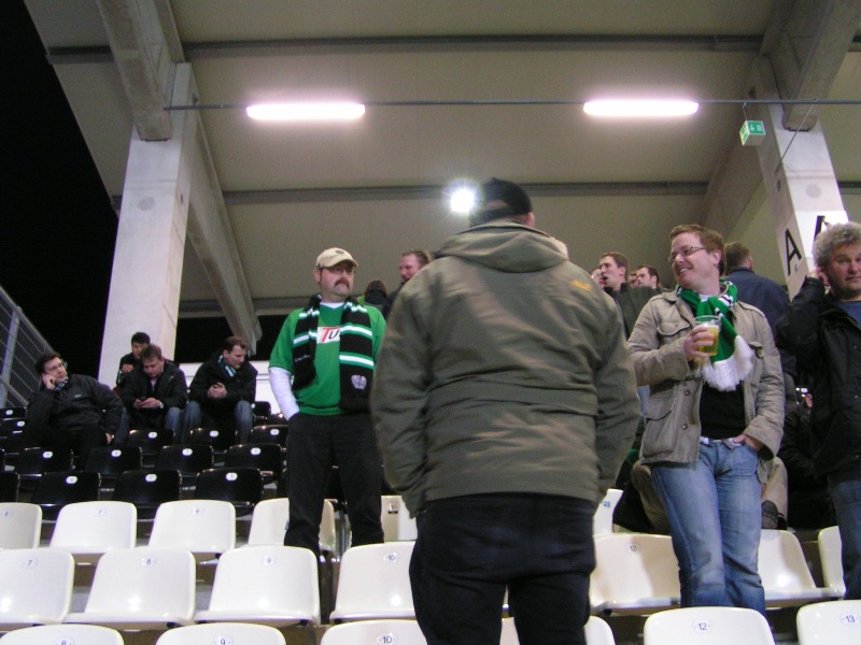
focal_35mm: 38
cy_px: 322
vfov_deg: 37.7
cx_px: 430
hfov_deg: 49.0
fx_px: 945
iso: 200
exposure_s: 1/15
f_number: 2.8
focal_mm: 5.8
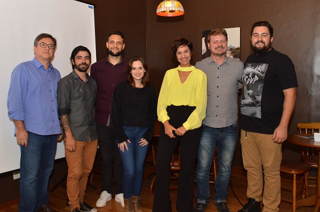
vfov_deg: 39.8
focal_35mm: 33
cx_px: 160
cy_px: 106
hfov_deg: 57.3
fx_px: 293
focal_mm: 22
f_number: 9
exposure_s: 1/80
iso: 800
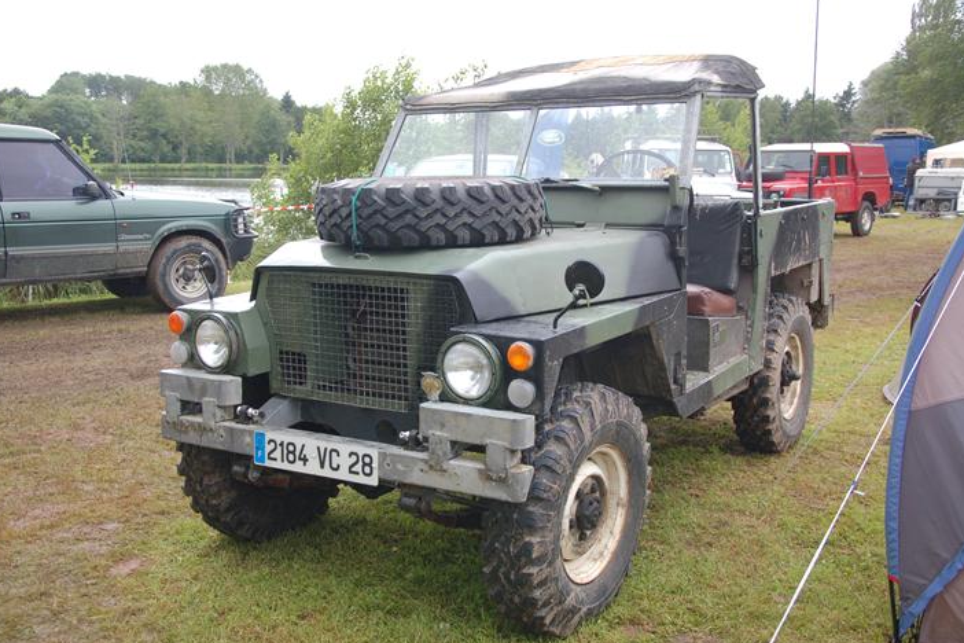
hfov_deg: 50.1
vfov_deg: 34.6
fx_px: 1031
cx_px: 479
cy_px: 320
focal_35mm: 39
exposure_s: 1/500
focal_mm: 25
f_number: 4
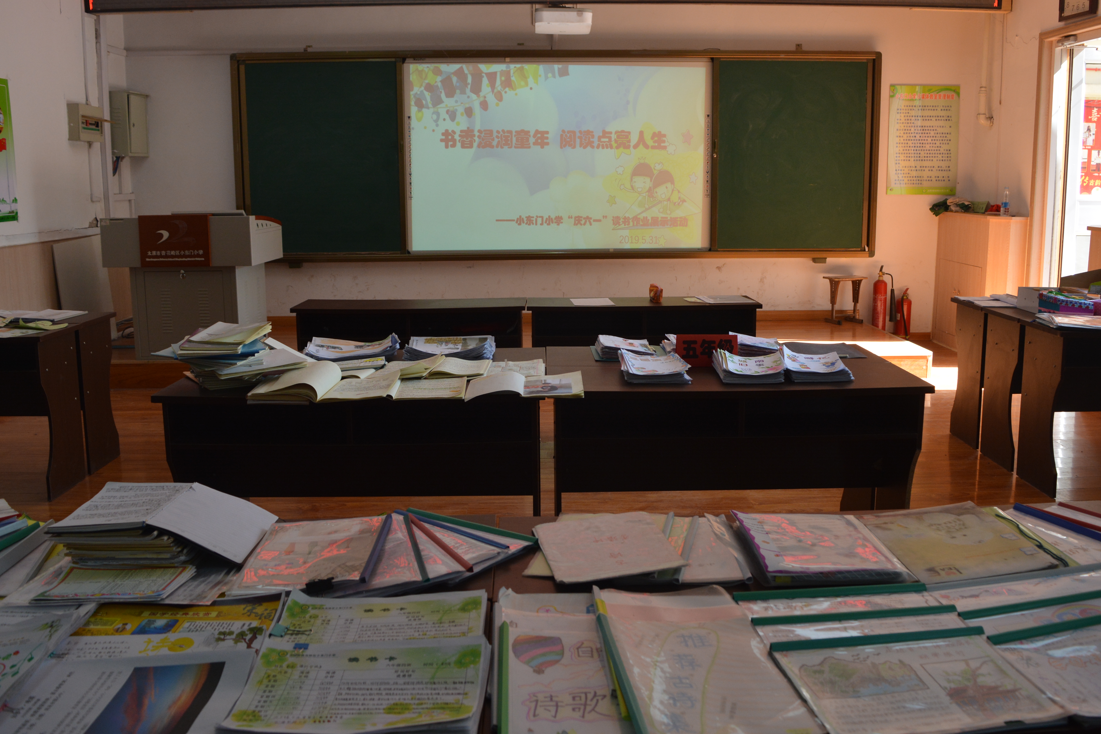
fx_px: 948
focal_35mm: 31
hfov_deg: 60.3
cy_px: 332
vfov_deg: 42.3
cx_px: 545
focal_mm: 18
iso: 400
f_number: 5.6
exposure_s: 1/125
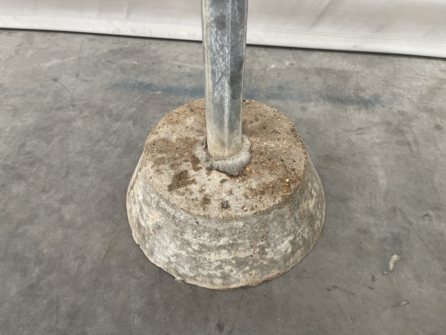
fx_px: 335
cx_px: 223
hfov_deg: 67.3
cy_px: 168
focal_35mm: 26
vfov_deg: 53.1
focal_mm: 5.1
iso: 125
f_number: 1.6
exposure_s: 1/103
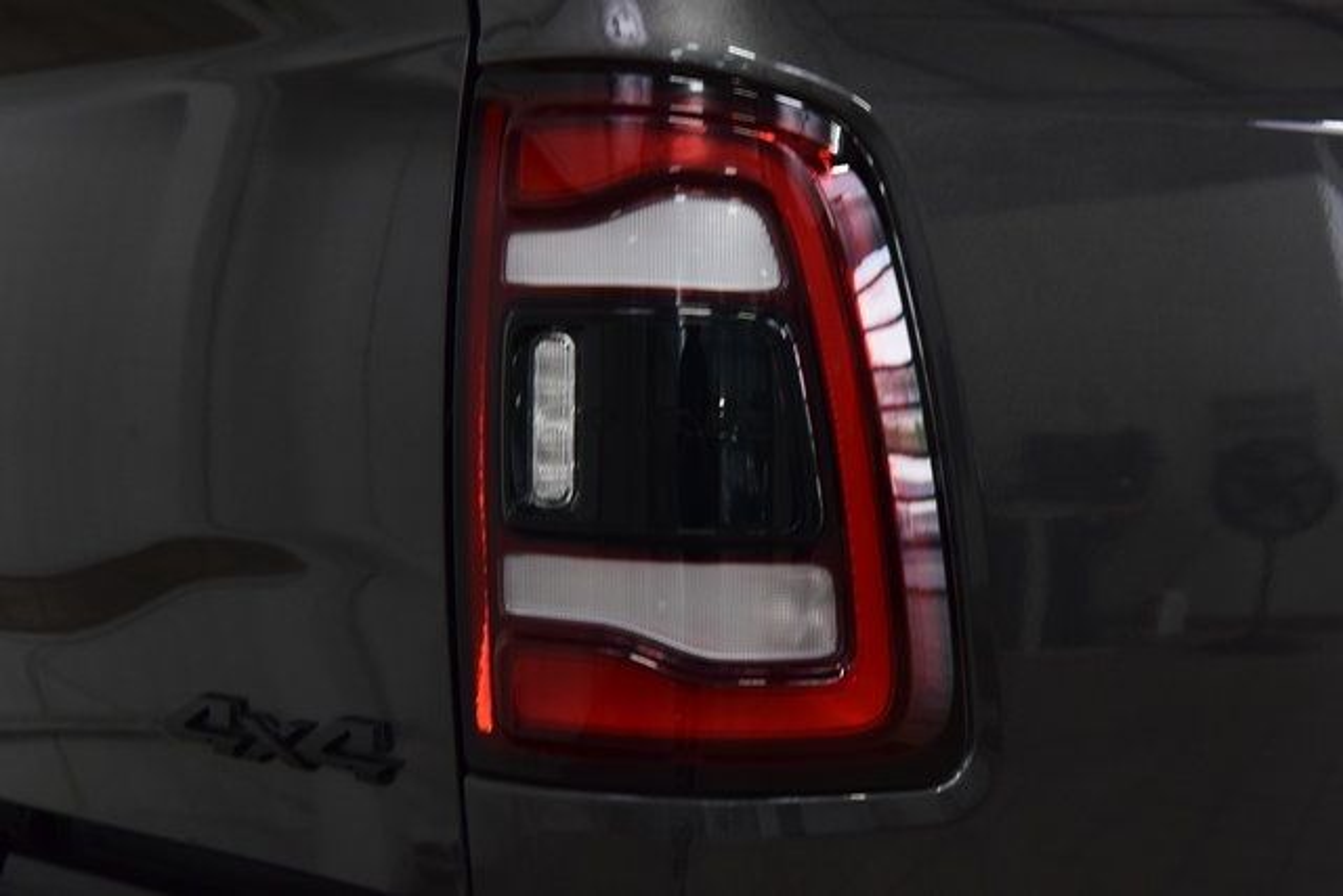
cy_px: 448
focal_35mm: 75
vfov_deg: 18.2
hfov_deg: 27.0
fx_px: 2798
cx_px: 672
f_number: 5.6
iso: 1600
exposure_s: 1/60
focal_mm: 50
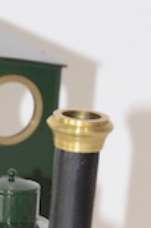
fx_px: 4231
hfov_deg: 2.0
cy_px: 284
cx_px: -37
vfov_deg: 3.1
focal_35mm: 671
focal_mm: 170
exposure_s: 1/60
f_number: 13
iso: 800
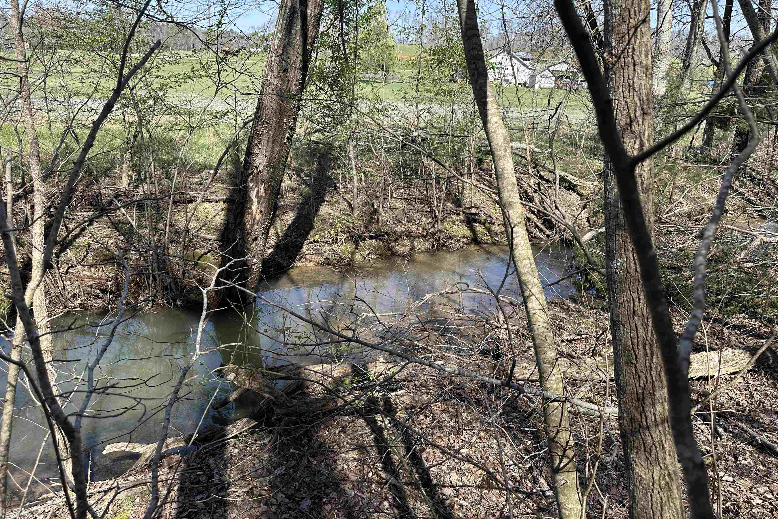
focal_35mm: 25
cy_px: 242
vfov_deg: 51.3
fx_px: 540
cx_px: 389
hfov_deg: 71.5
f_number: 1.78
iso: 80
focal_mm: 6.86
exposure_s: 1/1374
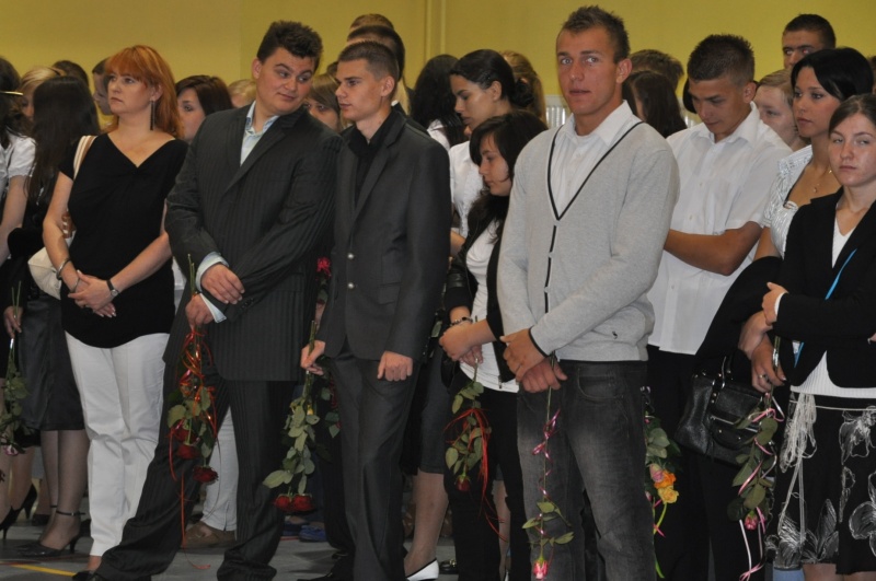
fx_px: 3098
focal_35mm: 128
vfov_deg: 10.7
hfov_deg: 16.1
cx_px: 438
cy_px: 290
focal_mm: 85
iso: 800
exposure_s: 1/60
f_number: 5.6
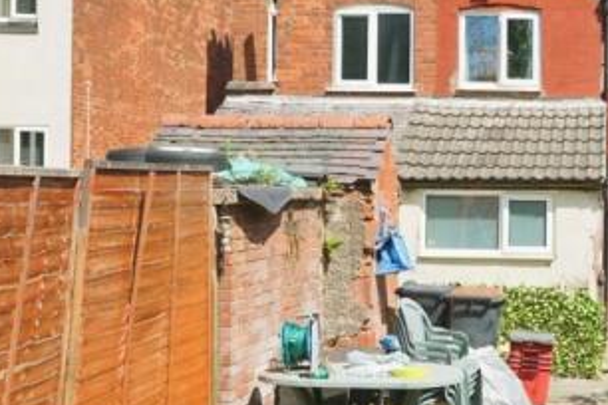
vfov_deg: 21.8
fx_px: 1047
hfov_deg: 31.1
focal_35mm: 62
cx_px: 532
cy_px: 132
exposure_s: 1/4000
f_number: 8
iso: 2000
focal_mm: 29
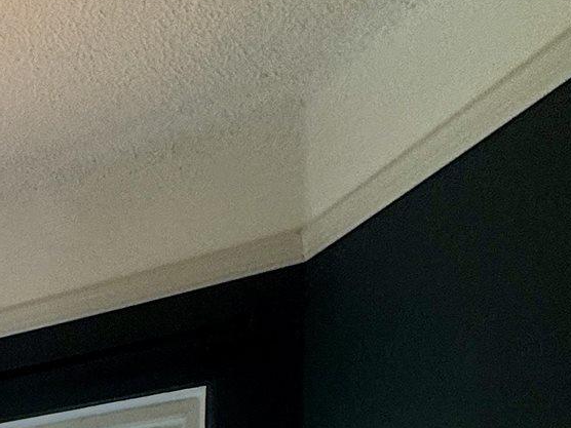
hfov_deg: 25.0
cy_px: 708
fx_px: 957
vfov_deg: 20.2
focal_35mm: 58
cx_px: -297
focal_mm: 2.22
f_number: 2.2
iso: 125
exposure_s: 1/120
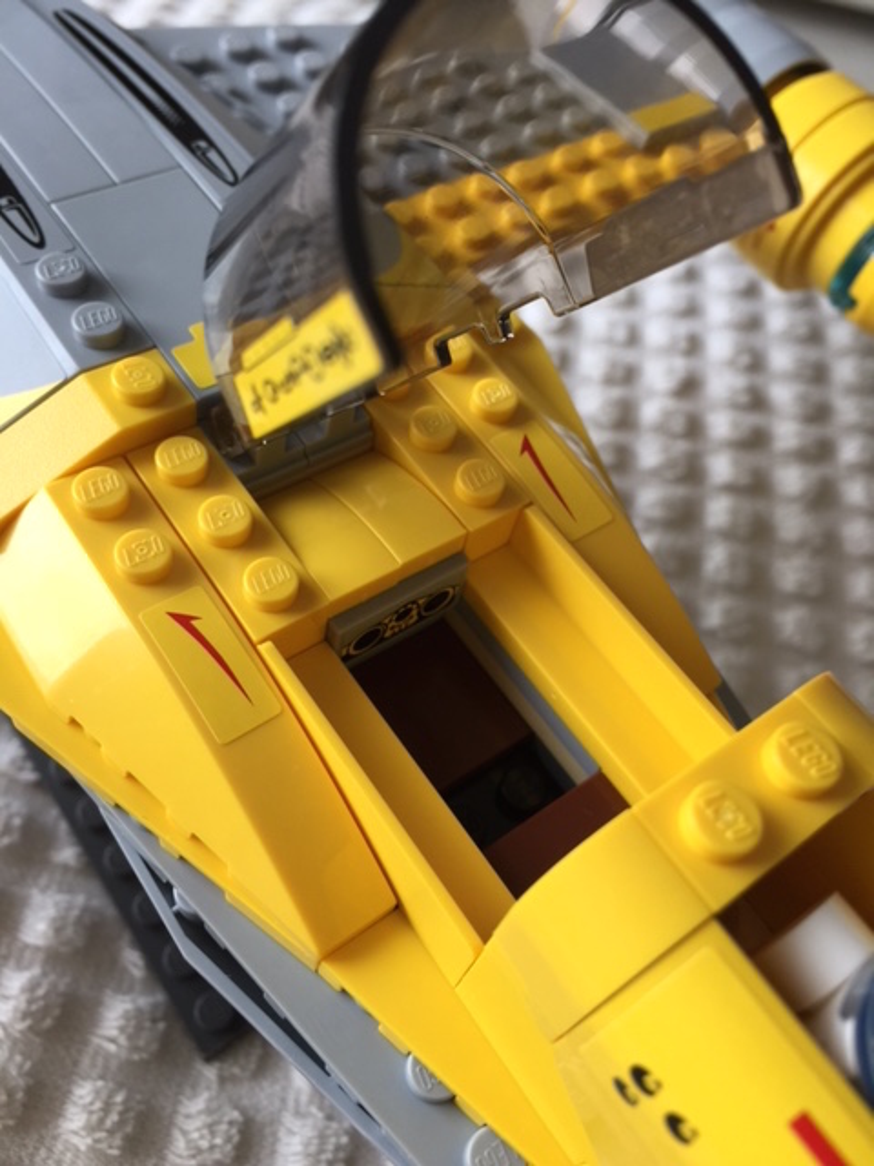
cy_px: 583
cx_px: 437
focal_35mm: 29
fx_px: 976
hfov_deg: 48.2
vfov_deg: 61.7
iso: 32
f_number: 2.2
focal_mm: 4.15
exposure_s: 1/40
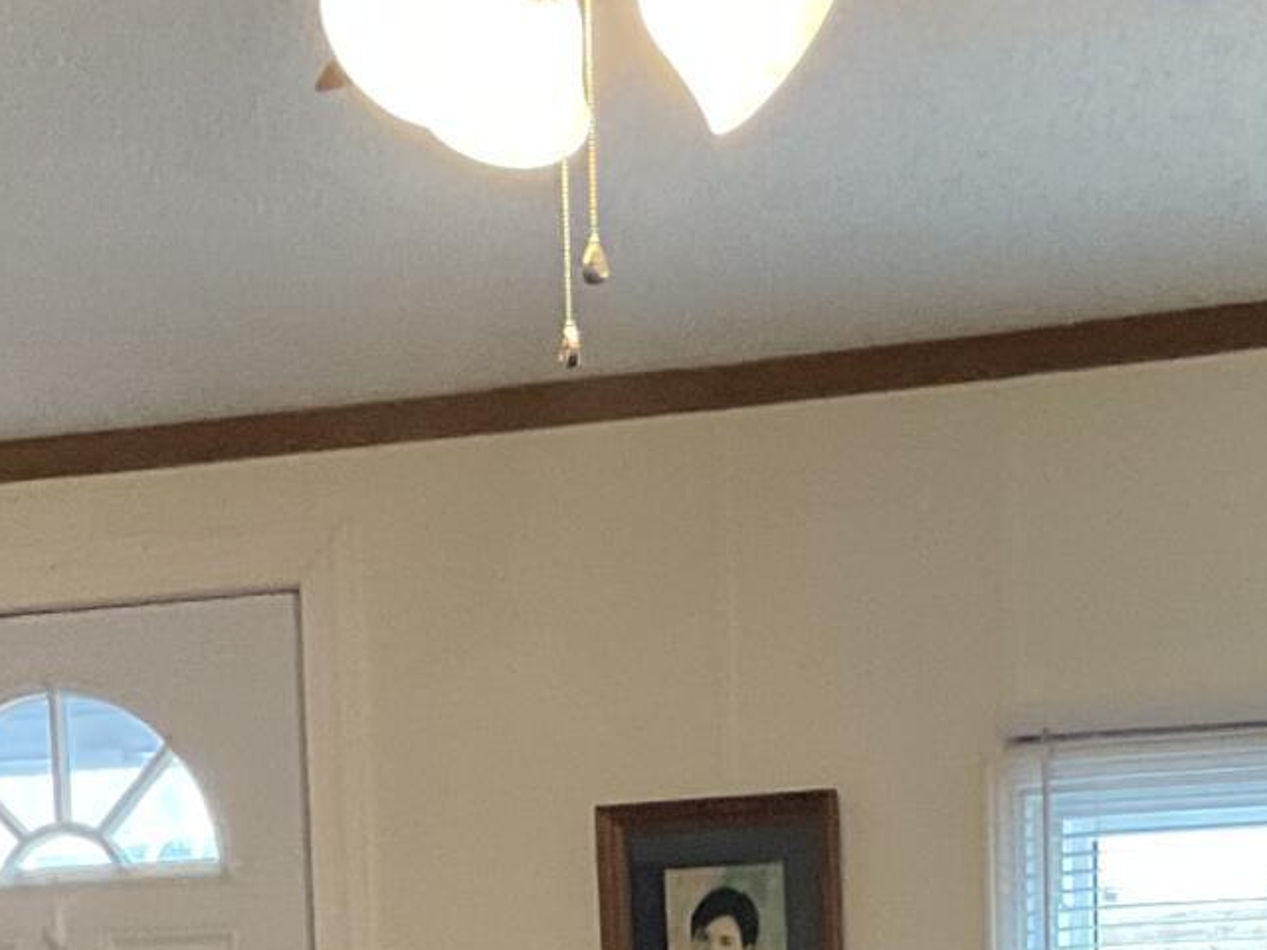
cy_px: 1839
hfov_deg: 14.5
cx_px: 576
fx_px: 4978
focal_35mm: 136
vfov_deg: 10.2
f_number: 1.8
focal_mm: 3
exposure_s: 1/60
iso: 200
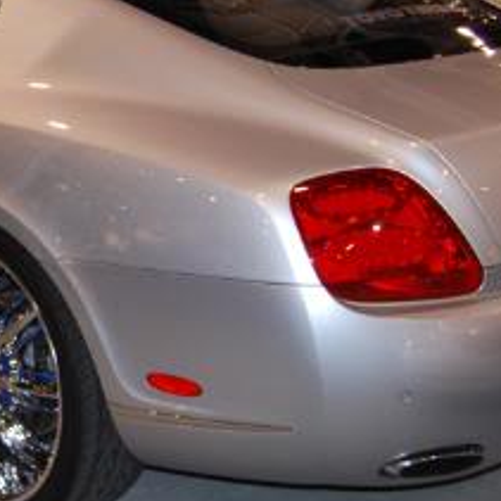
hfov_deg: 19.9
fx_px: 1392
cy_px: 145
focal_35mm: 85
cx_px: 24
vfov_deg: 20.3
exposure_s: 1/60
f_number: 3.8
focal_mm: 22
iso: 200
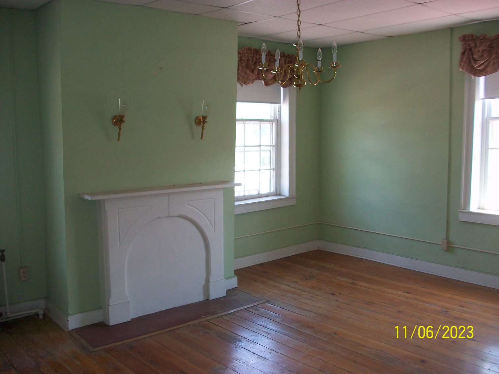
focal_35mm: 34
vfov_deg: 41.8
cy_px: 187
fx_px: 490
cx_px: 250
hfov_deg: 54.0
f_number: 2.8
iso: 120
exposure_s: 1/60
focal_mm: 5.7
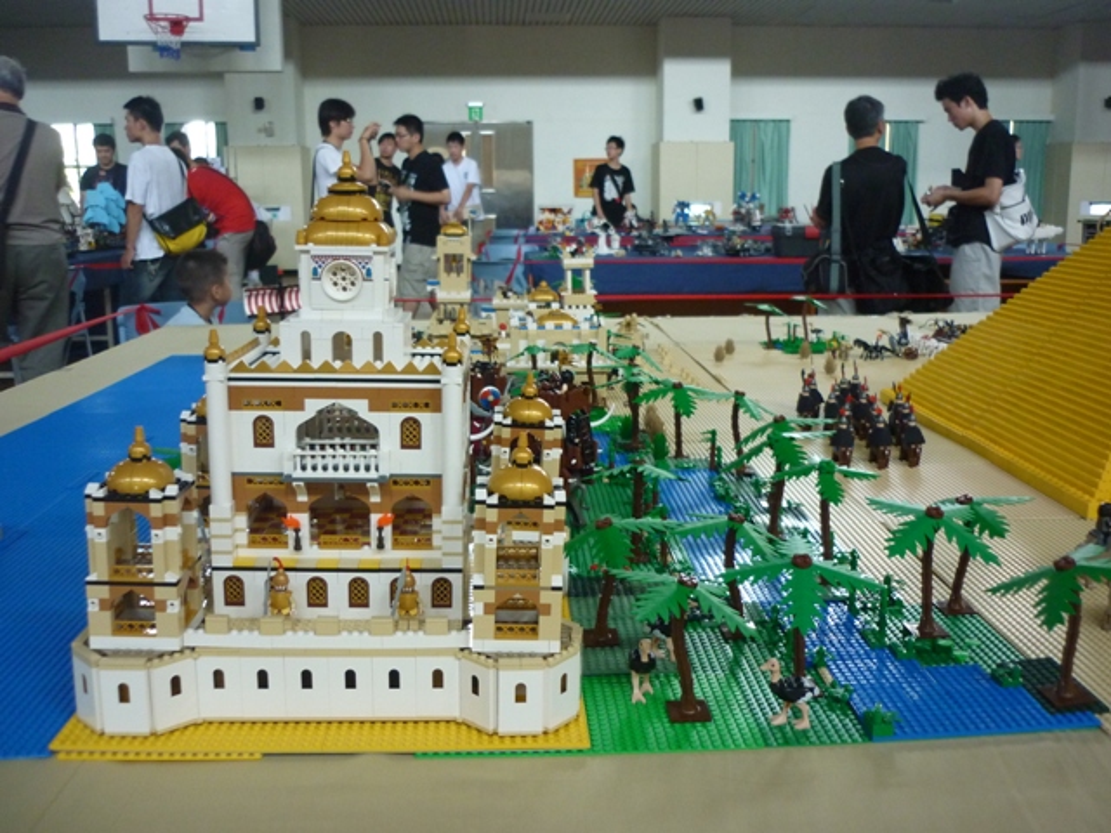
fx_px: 1059
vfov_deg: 42.9
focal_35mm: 33
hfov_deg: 55.4
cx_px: 556
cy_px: 416
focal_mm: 5.5
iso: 320
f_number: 2.8
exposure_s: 1/30
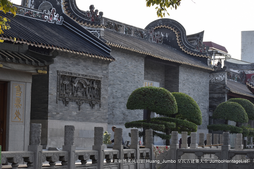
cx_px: 127
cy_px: 84
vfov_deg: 13.1
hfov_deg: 19.4
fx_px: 741
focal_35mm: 105
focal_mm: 70
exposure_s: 1/250
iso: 200
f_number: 7.1
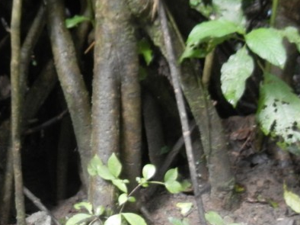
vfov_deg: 18.8
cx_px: 27
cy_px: 81
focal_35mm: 78
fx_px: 676
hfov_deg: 24.3
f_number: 3.5
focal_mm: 5.4
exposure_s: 1/19.8
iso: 400
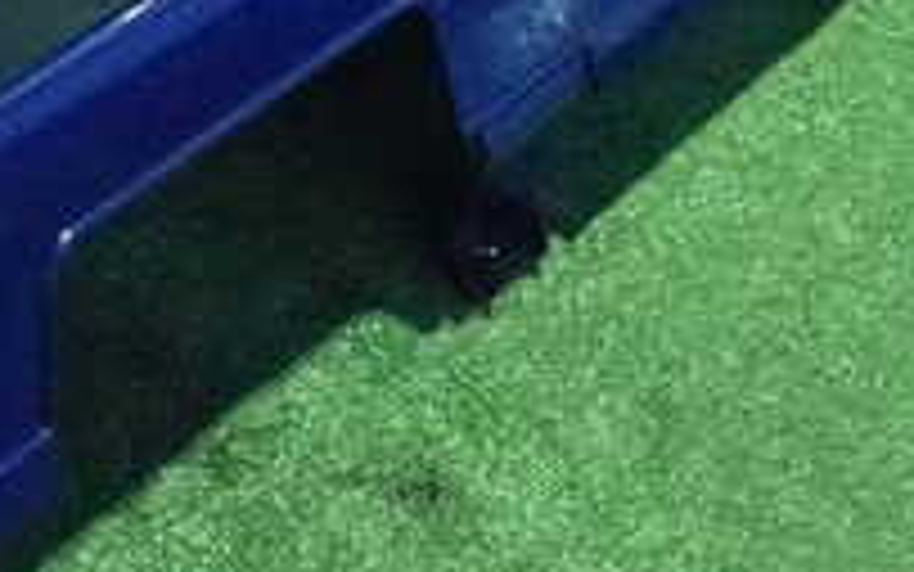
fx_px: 3438
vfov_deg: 9.4
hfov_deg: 15.1
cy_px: -77
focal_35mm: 138
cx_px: 509
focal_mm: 7.84
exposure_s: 1/125
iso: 6400
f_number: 2.9
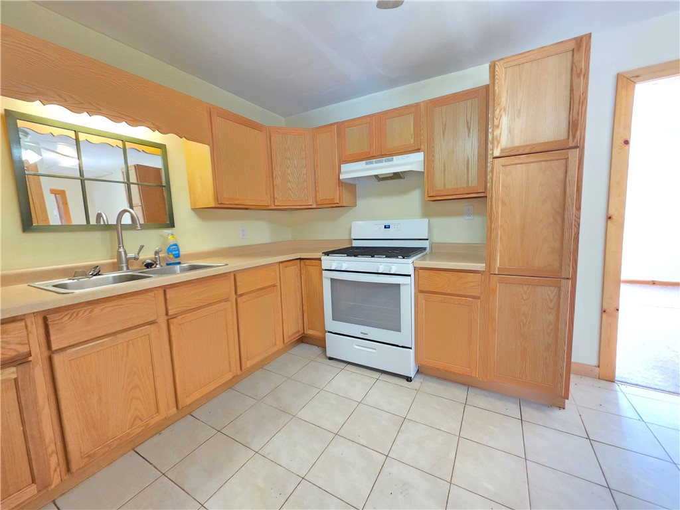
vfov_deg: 89.9
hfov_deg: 106.2
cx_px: 340
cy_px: 255
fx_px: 255
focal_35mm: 13
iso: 640
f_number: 1.9
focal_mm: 2.2
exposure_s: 1/60
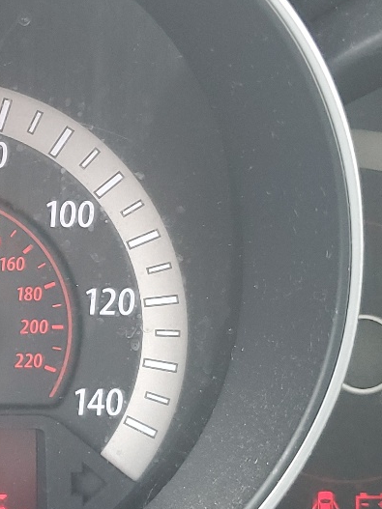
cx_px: -65
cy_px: 306
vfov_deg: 24.7
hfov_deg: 17.8
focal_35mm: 79
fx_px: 1163
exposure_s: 1/60.2
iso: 64
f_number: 1.5
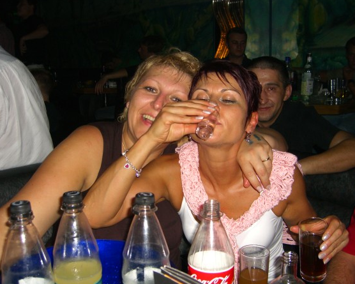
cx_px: 178
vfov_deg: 37.3
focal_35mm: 40
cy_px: 142
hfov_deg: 45.8
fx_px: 420
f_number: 2.8
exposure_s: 1/60
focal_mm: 7.9
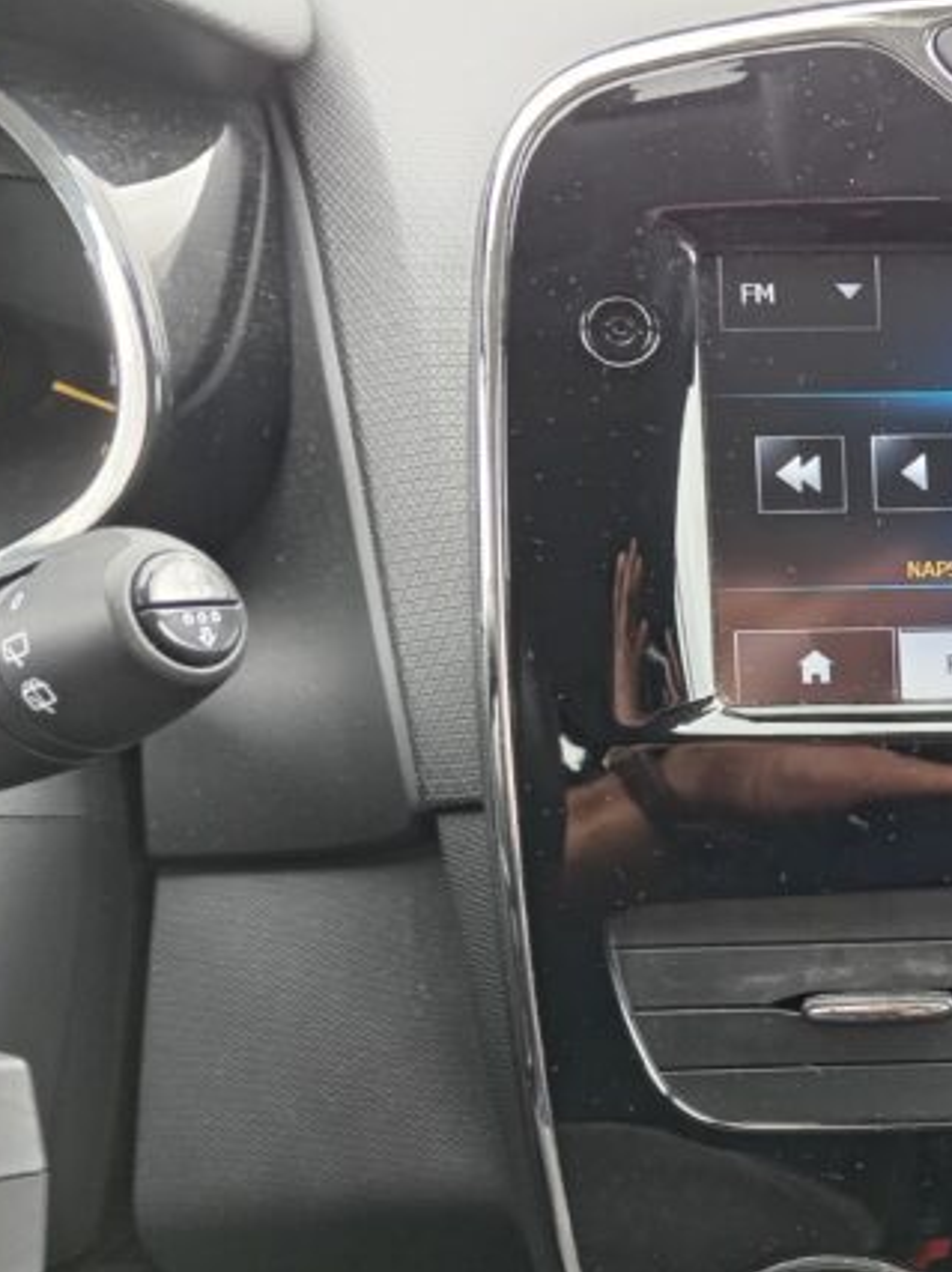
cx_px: 1155
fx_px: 1725
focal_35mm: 47
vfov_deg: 40.0
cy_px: 836
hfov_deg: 27.1
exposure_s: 1/33.3
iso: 241
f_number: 1.8
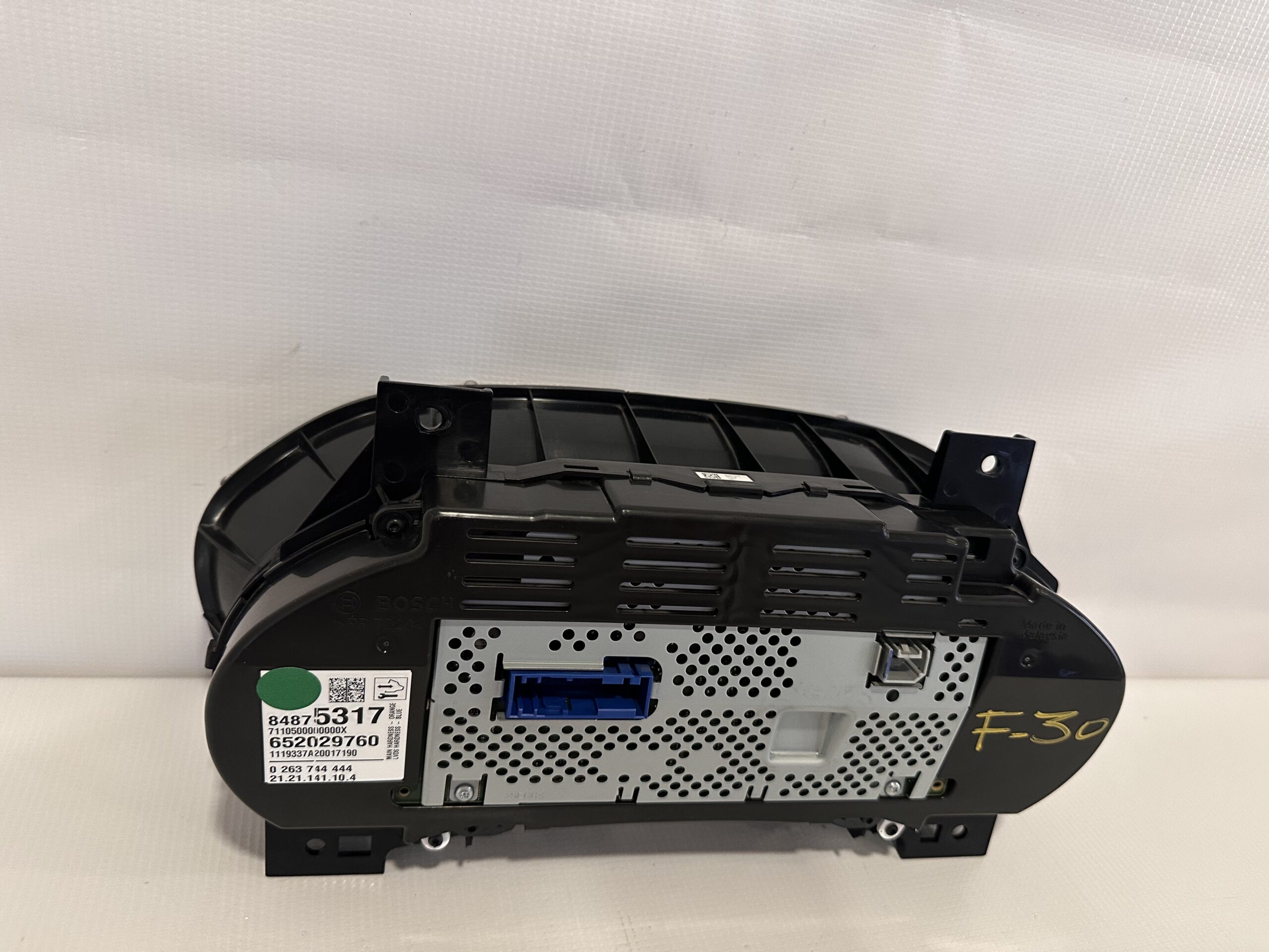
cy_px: 476
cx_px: 634
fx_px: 880
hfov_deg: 71.6
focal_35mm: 24
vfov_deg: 56.8
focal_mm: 6.86
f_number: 1.78
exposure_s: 1/60
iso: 320
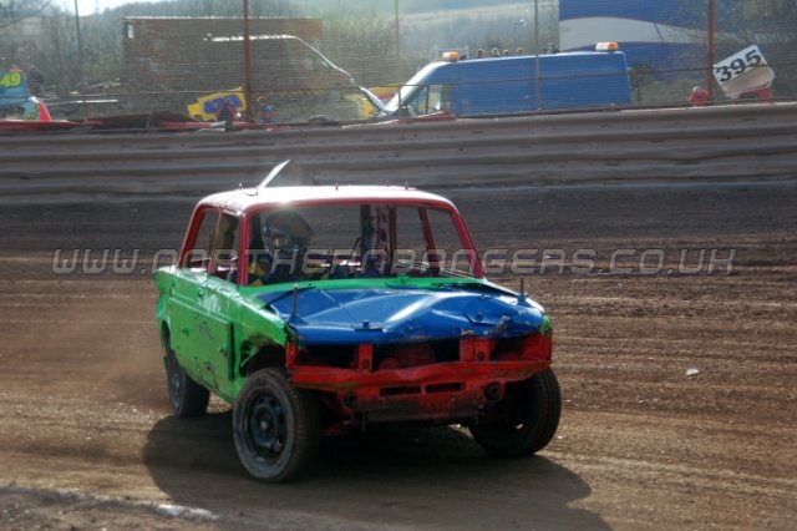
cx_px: 398
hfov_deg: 24.6
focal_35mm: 82
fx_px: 1825
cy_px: 266
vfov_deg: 16.5
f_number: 5.3
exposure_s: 1/800
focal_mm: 55
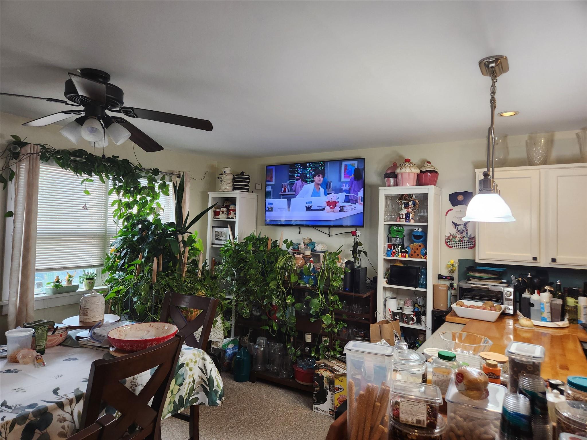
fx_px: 390
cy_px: 220
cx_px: 294
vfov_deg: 58.9
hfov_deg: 73.9
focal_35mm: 23
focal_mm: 5.4
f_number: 1.8
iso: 200
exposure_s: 1/120
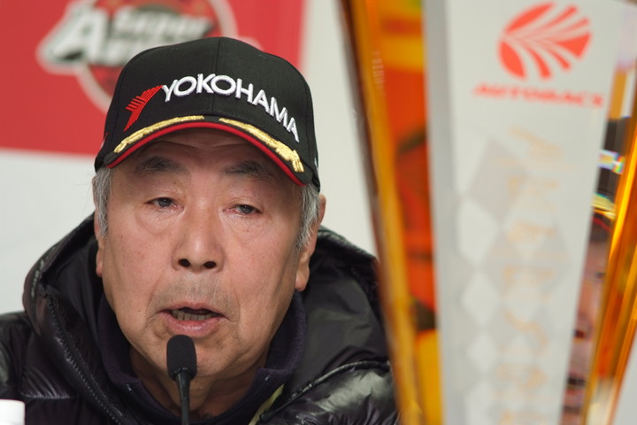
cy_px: 212
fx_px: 4777
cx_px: 318
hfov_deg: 7.6
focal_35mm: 270
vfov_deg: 5.1
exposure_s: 1/125
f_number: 2.8
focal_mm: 180
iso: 400
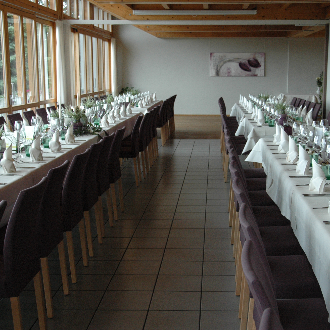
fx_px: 582
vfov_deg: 31.6
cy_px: 164
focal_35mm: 54
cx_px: 202
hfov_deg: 31.5
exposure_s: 1/100
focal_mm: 28
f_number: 5
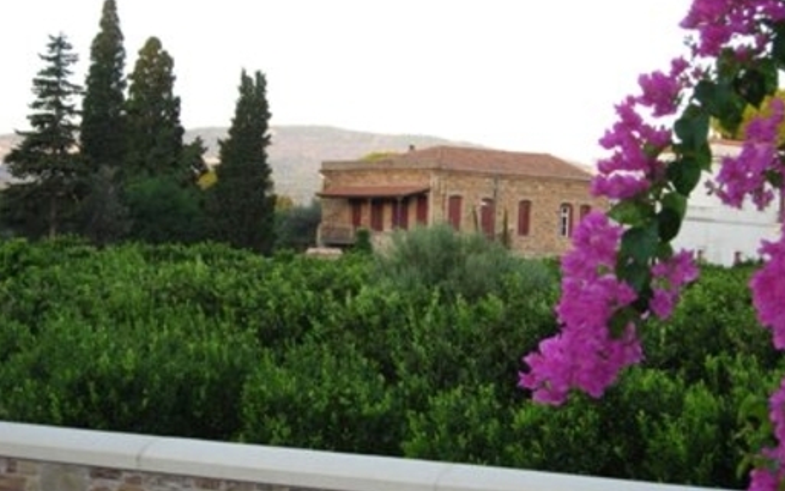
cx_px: 453
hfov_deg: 22.3
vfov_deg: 14.1
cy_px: 248
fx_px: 1990
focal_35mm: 93
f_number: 3.9
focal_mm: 15.7
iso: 200
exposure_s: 1/256
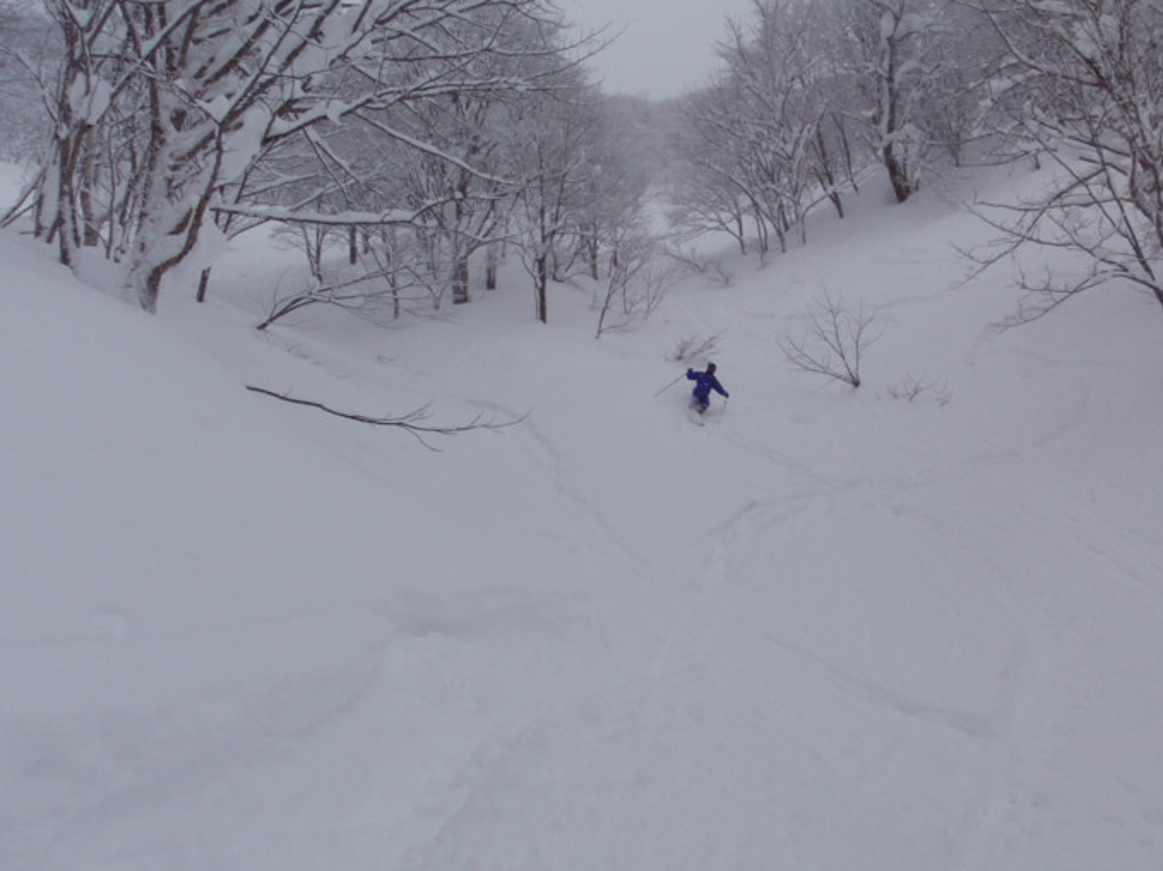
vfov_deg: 42.9
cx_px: 658
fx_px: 1109
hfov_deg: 55.2
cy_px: 455
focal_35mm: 33
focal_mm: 5
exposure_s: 1/800
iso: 64
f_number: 5
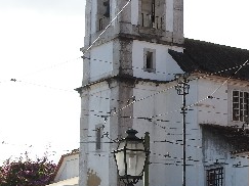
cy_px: 140
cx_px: 264
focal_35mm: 148
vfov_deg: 10.0
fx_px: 1064
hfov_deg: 13.1
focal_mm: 8.1
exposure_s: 1/800
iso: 100
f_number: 4
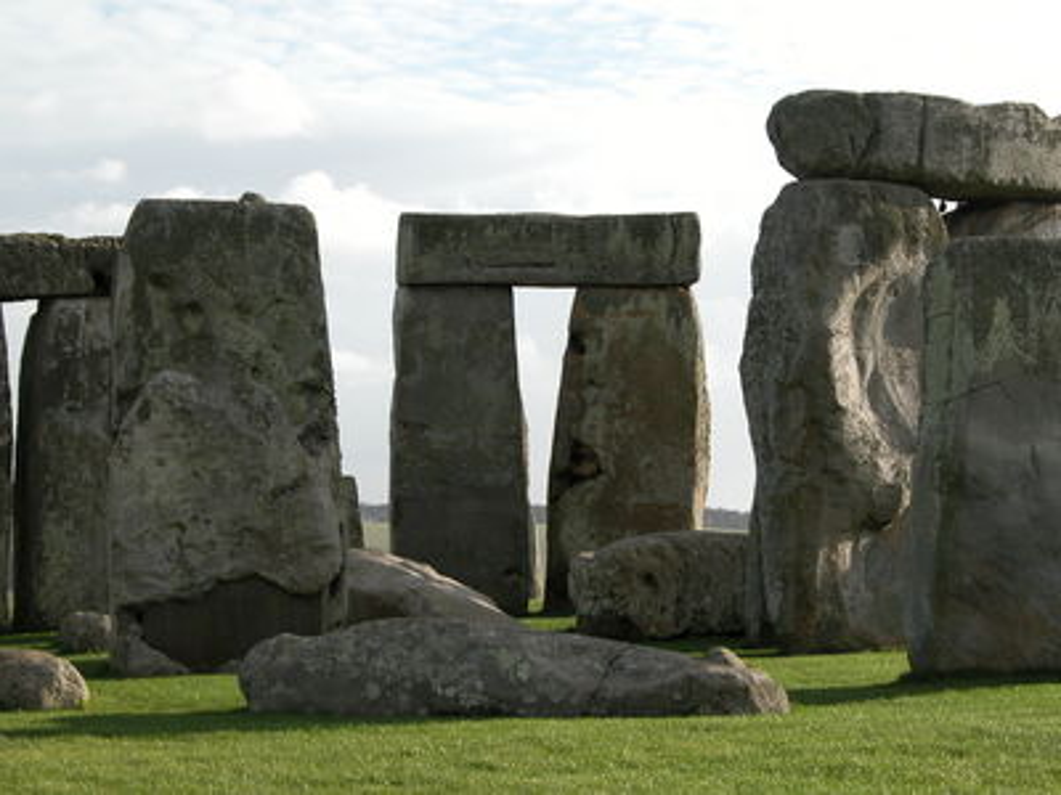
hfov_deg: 18.5
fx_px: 3249
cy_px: 398
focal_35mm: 106
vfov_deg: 14.0
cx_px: 530
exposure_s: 1/366
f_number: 5.2
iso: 100
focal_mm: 27.3
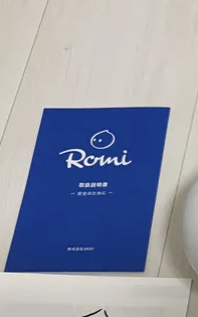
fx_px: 725
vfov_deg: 24.0
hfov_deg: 13.3
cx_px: 404
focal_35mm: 84
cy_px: 285
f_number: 1.6
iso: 200
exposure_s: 1/50
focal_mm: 5.96
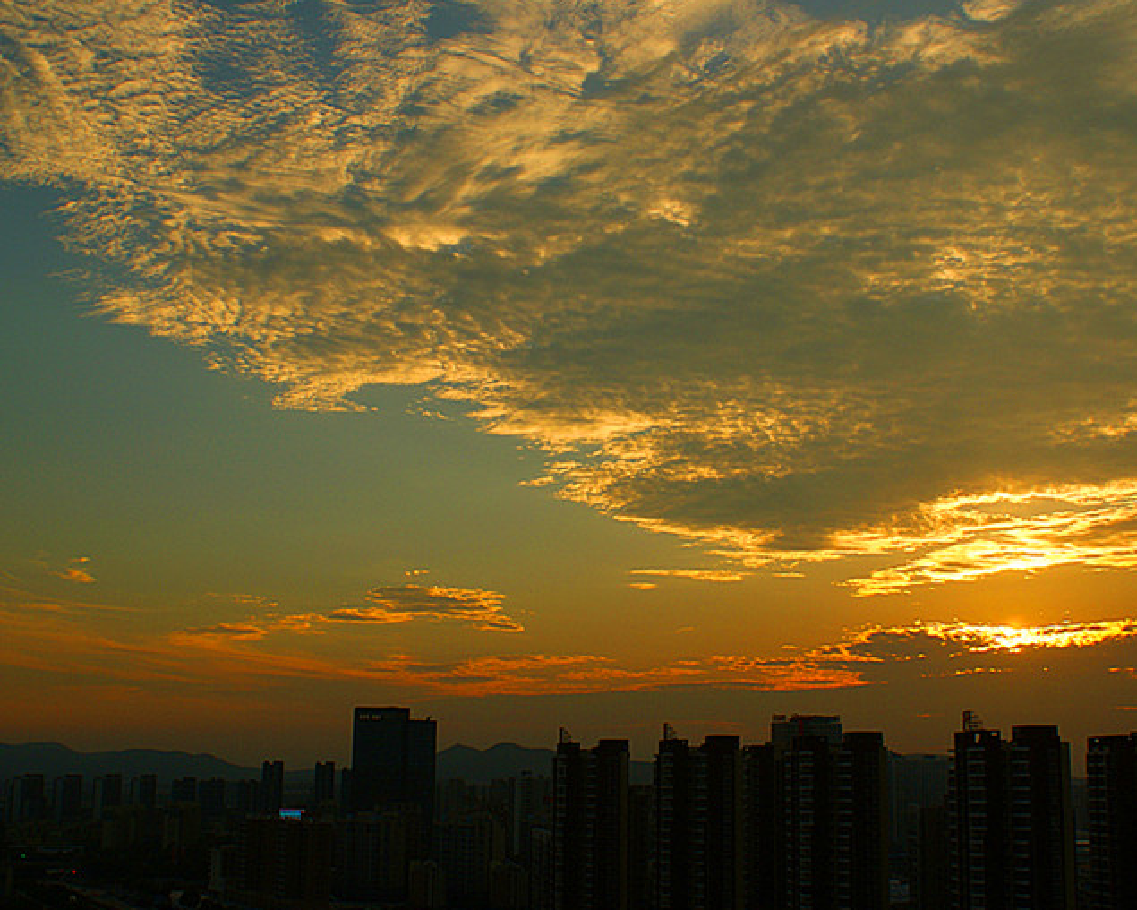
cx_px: 641
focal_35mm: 45
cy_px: 458
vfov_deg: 33.4
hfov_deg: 41.1
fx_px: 1514
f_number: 9
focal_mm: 26
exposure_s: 1/250
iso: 100
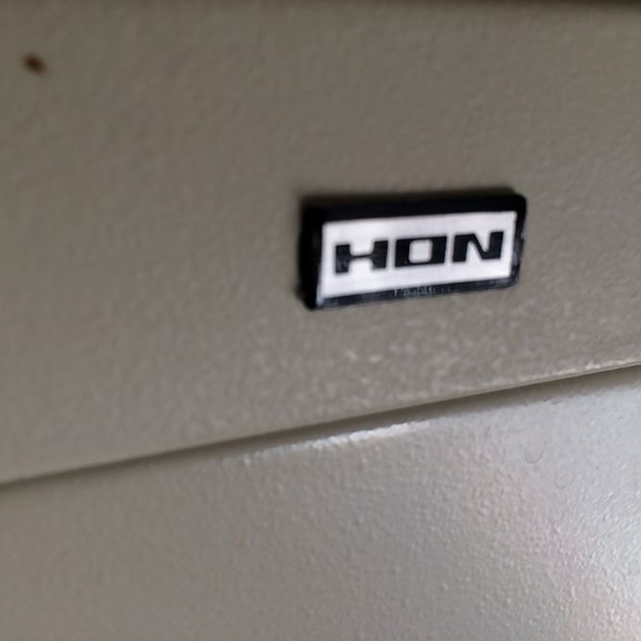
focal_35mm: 71
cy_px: 321
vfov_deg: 24.3
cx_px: 363
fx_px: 1487
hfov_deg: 24.3
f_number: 2.2
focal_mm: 4.12
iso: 32
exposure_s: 1/60
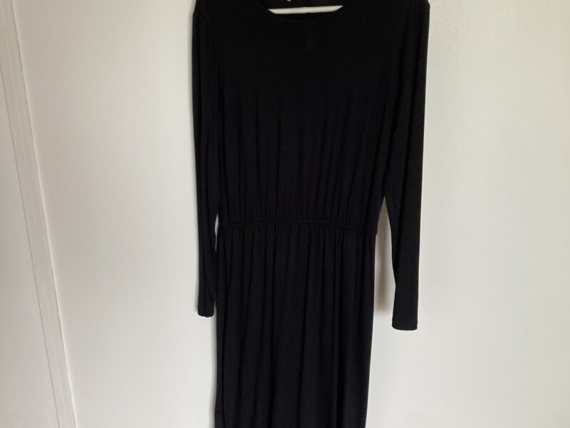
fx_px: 461
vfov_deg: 49.7
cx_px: 285
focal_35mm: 28
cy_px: 214
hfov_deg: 63.4
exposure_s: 1/50
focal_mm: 3.99
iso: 100
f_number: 1.8
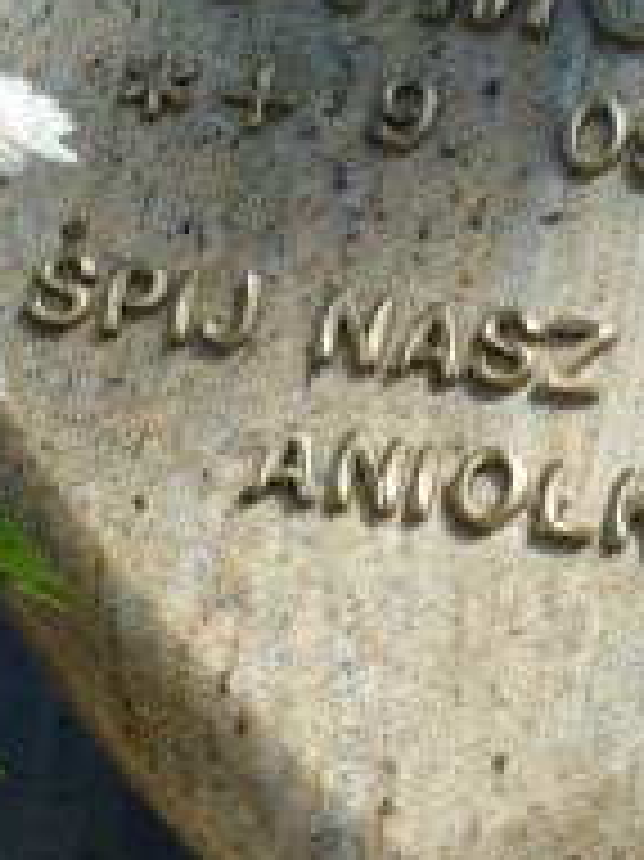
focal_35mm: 209
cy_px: 162
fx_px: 5190
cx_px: 545
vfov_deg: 9.4
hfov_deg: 7.1
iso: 80
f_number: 5
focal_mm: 13.7
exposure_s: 1/400
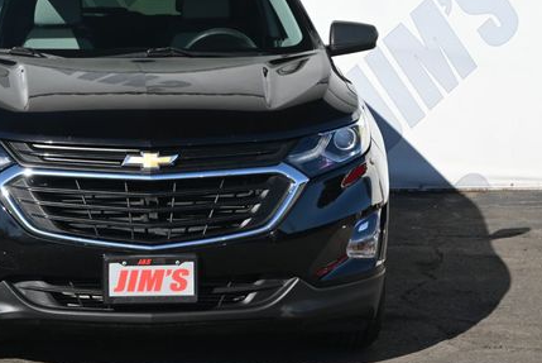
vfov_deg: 13.3
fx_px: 1552
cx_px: 145
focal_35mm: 103
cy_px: 126
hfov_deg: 19.7
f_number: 6
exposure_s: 1/250
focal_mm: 46
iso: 125
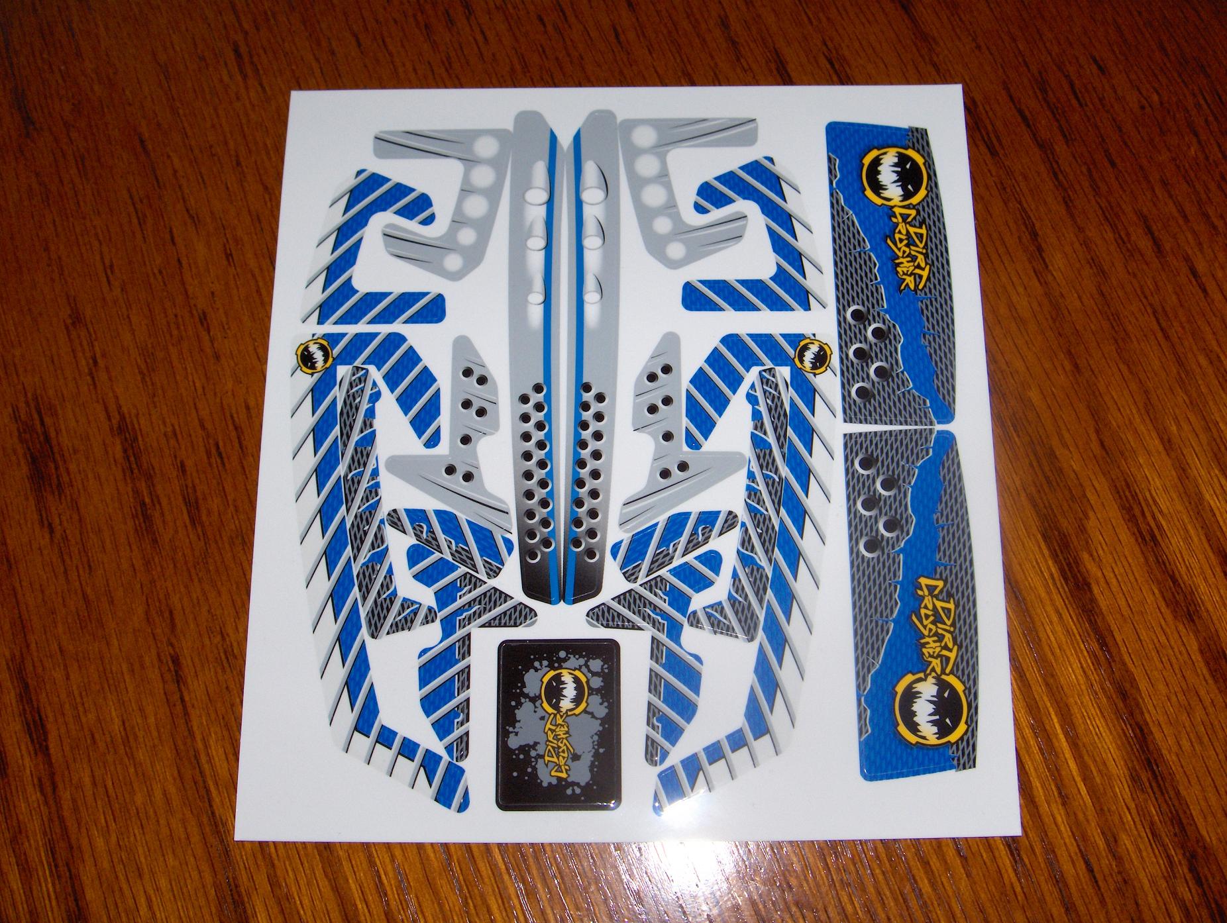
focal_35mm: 39
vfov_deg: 36.9
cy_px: 462
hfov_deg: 47.8
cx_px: 614
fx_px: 1384
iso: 100
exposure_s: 1/60
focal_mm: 8
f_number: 4.8
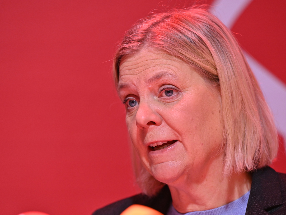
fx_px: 1793
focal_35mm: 217
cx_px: 158
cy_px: 108
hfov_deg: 9.1
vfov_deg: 6.8
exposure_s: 1/200
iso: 2500
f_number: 4
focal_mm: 200
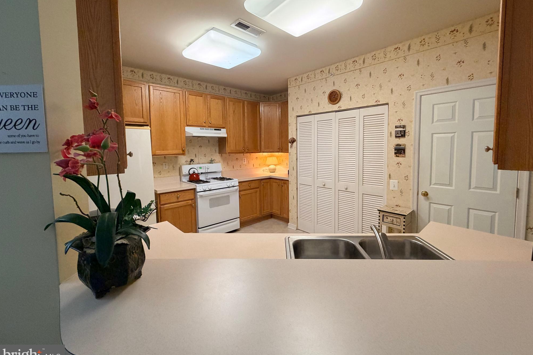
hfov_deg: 100.4
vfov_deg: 77.1
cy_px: 161
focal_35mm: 15
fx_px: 222
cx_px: 272
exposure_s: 1/60
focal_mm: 2.22
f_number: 2.2
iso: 250
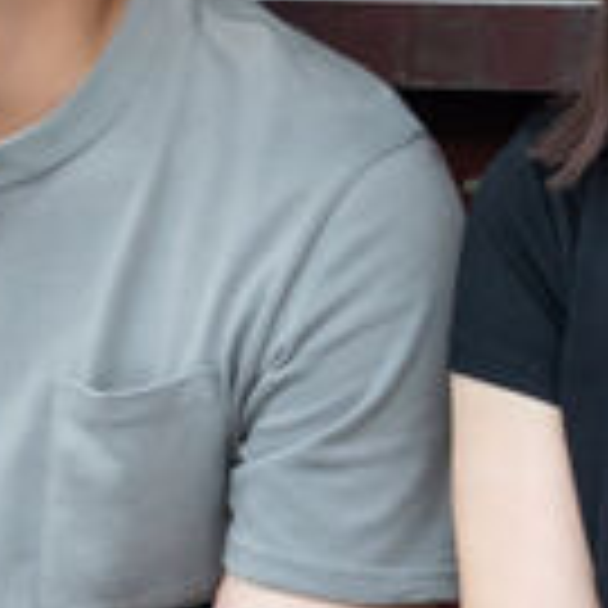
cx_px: 455
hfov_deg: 6.6
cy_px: 108
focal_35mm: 264
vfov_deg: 6.6
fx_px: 5246
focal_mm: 70
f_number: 2.8
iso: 1600
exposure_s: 1/200
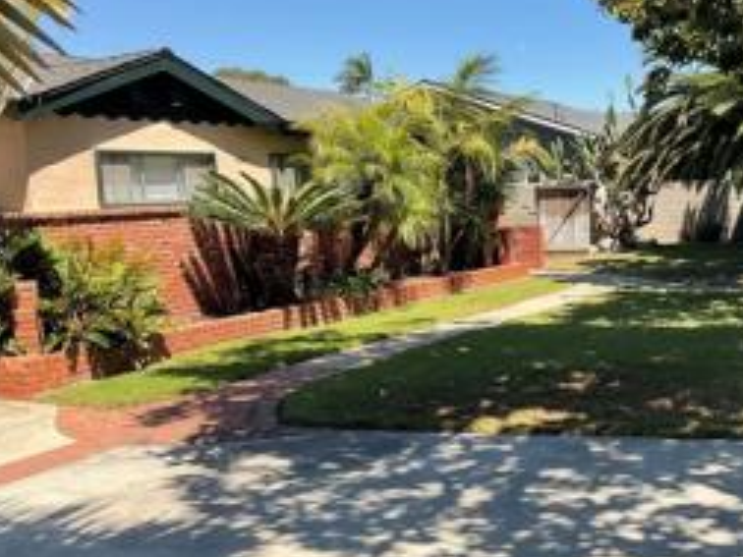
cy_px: 327
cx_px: 525
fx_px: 987
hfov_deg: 40.5
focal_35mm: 46
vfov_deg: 31.5
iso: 16
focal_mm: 3
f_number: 1.8
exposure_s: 1/869
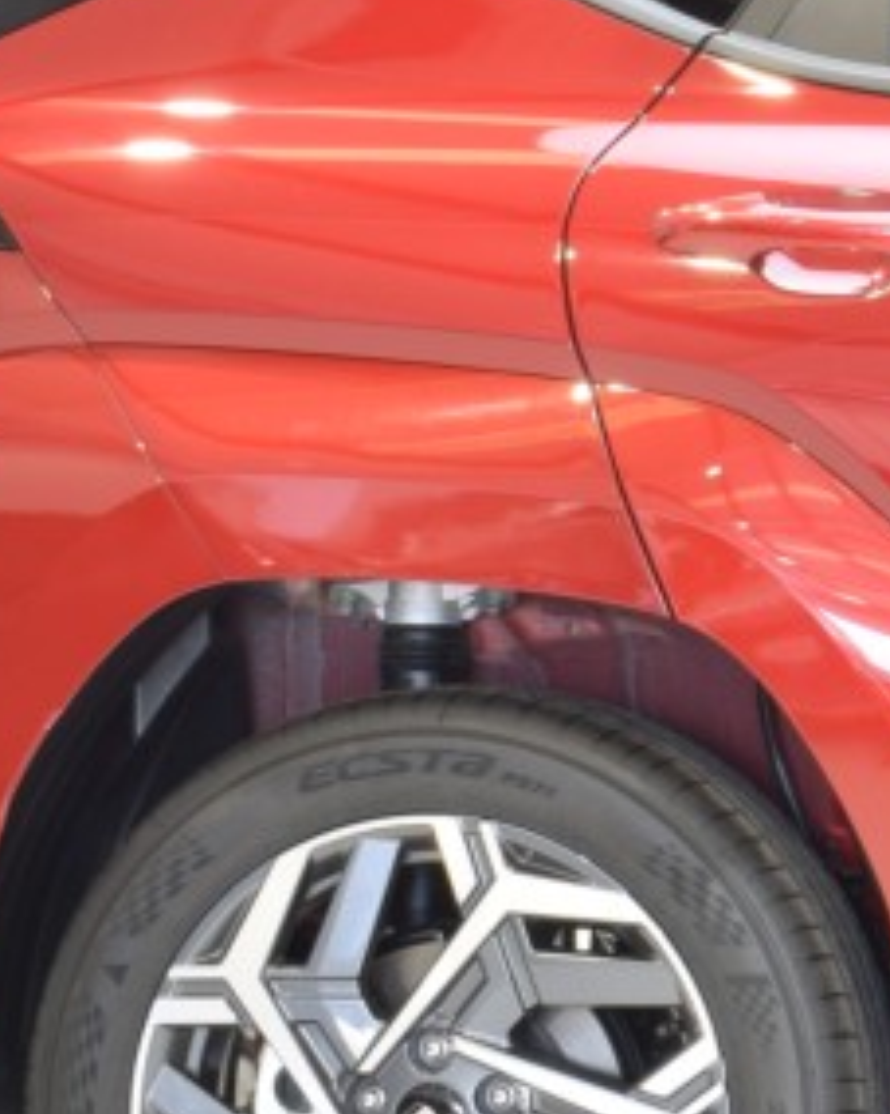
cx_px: 2192
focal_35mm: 253
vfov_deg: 7.6
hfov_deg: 5.9
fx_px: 8335
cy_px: 400
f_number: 11
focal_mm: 34
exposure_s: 1/1.3
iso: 100
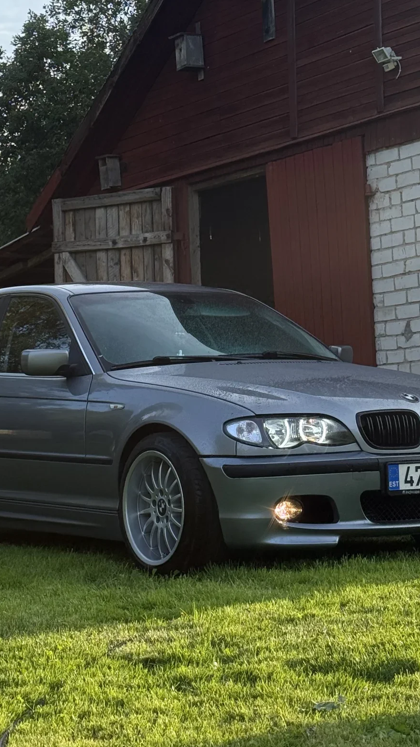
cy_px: 298
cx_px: 190
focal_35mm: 86
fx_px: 1702
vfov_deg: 24.7
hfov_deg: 14.1
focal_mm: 6.76
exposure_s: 1/1429
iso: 100
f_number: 1.78
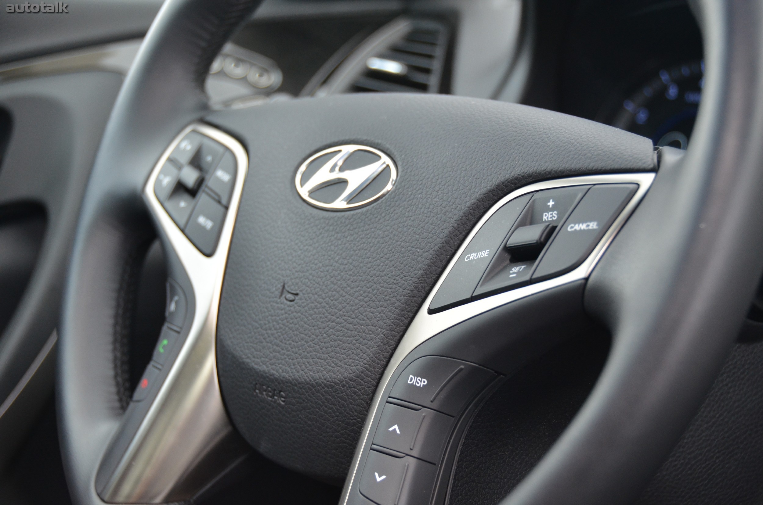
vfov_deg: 18.8
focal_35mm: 72
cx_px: 382
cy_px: 252
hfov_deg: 28.1
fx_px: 1523
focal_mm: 48
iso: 800
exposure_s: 1/640
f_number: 4.5
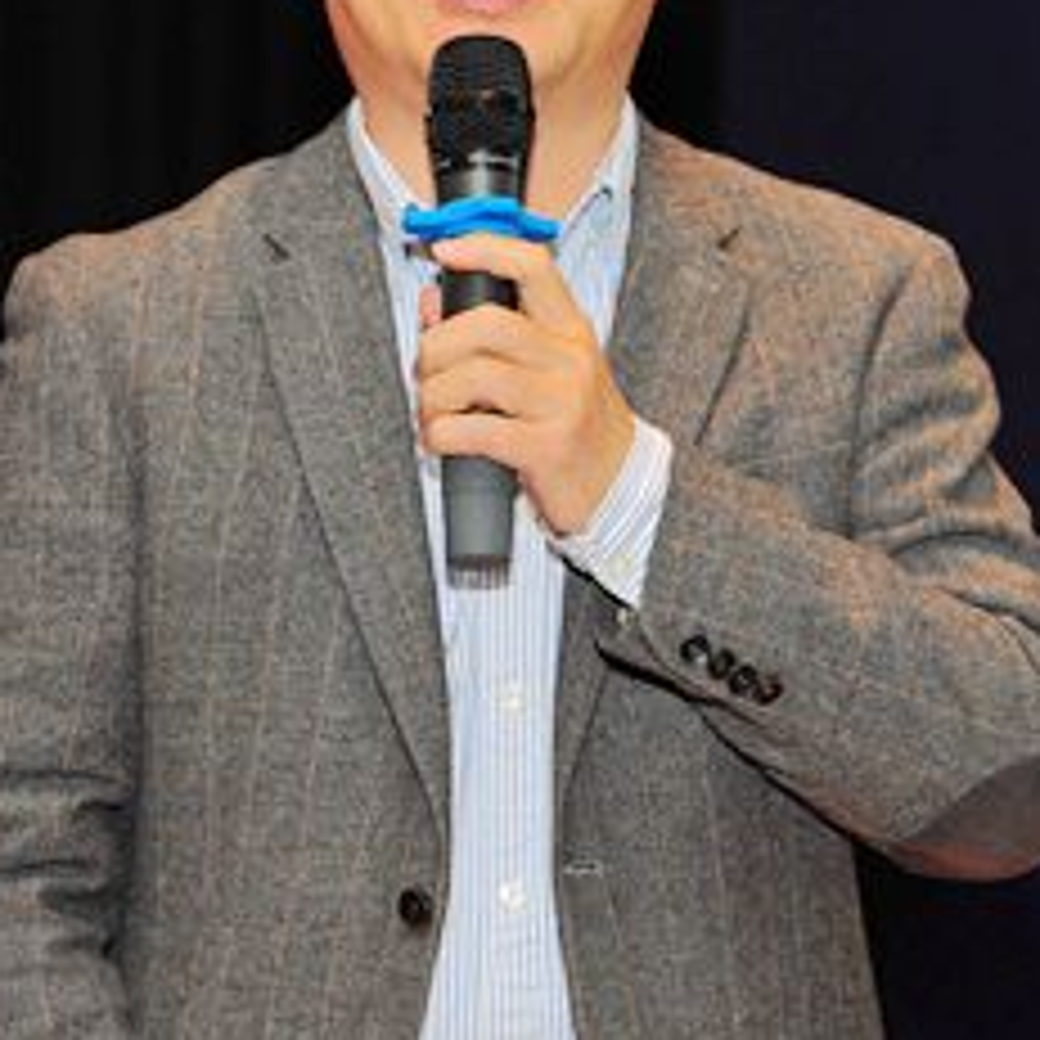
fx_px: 4657
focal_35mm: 137
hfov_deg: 12.7
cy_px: 230
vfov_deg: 12.7
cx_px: 473
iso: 800
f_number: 3.5
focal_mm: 62
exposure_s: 1/100
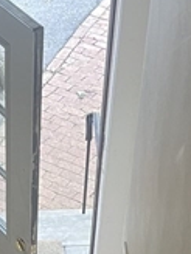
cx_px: -11
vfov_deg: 14.4
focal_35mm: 122
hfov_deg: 12.0
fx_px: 898
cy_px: 448
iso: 200
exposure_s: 1/60
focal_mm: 4.2
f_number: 1.6
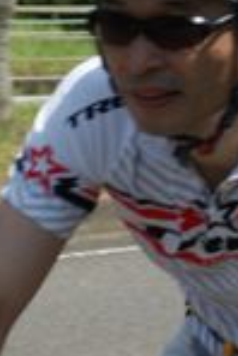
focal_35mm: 380
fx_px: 3756
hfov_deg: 3.6
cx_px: 17
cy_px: 186
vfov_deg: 5.4
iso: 100
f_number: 9
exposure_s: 1/200
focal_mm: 75
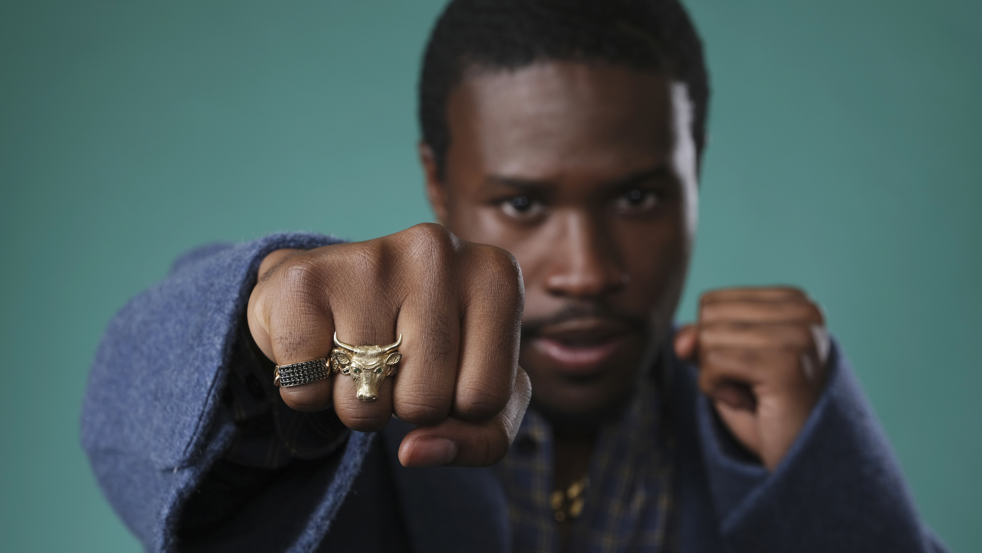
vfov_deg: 14.4
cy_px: 292
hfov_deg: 25.3
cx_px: 490
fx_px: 2187
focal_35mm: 84
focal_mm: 53.3
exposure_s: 1/125
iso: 200
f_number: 7.1
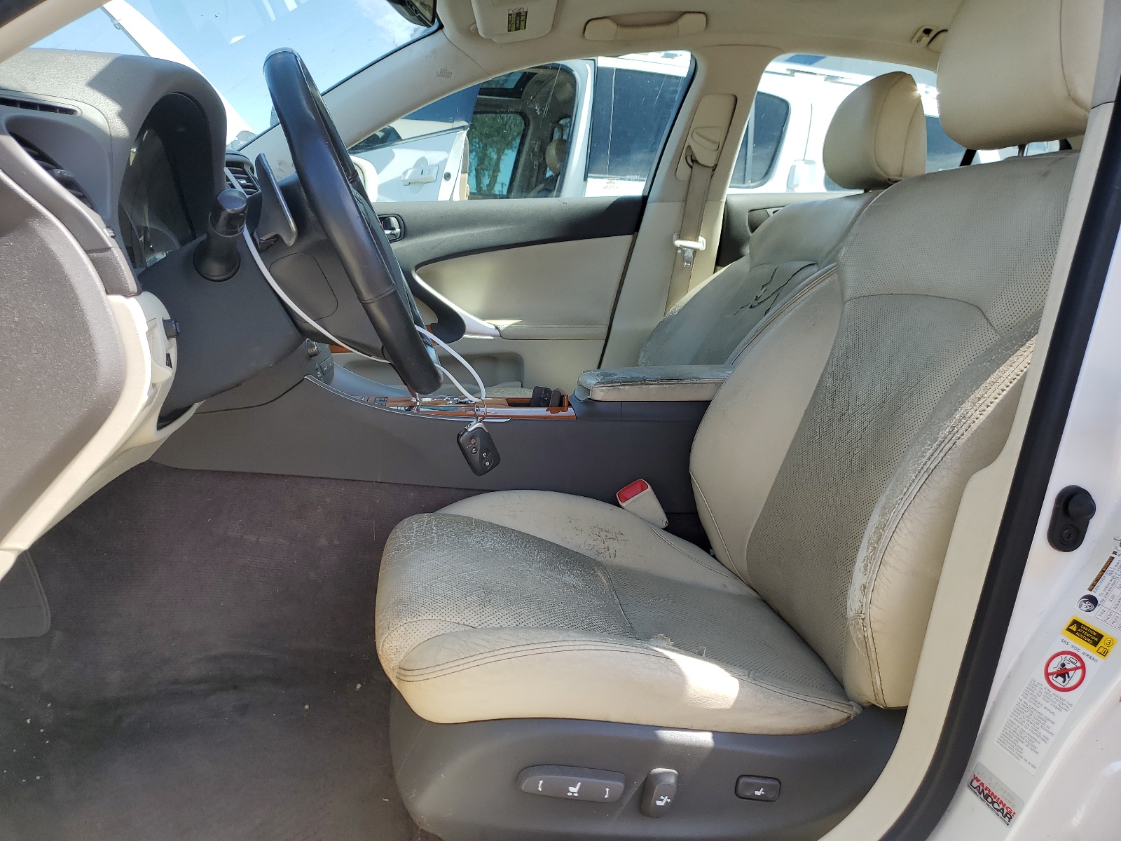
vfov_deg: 53.1
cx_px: 560
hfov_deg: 67.3
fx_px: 842
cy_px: 420
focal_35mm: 26
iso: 50
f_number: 1.5
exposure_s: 1/833
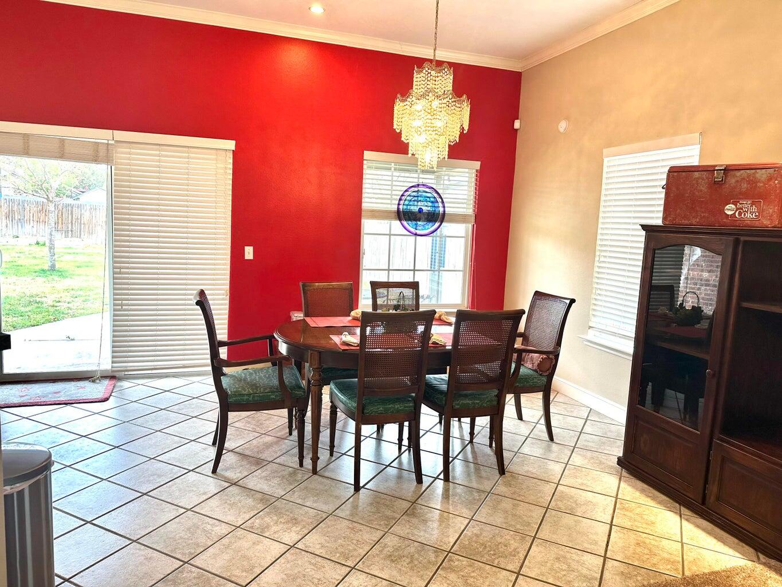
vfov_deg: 56.8
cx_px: 391
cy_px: 294
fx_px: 542
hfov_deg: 71.6
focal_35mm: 24
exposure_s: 1/120
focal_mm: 6.86
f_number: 1.78
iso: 125
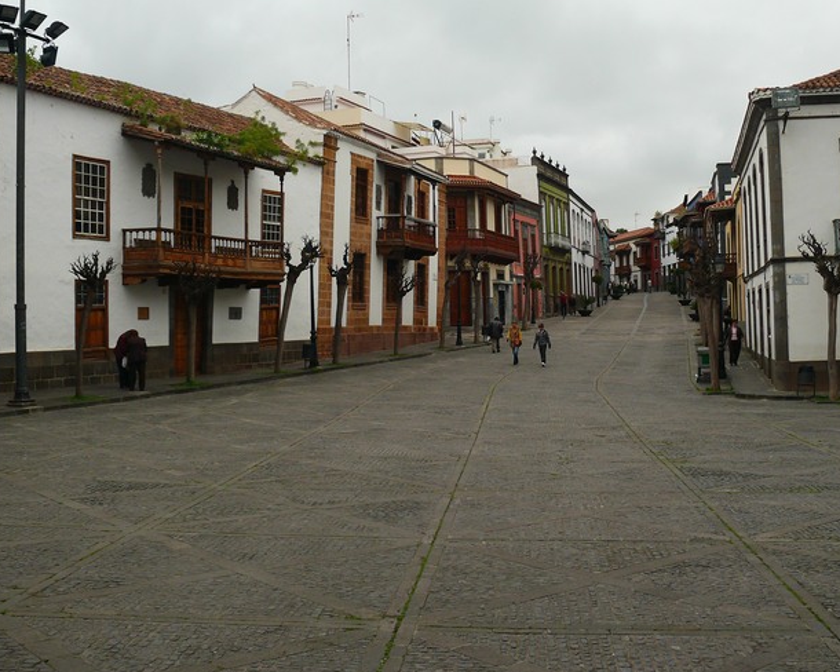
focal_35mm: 42
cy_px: 297
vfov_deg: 35.6
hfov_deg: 43.8
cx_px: 465
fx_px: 1044
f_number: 2.8
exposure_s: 1/100
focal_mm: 7.4
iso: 100
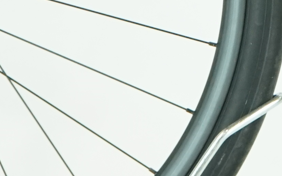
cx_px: 504
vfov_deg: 3.0
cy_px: -251
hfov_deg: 4.8
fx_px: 3312
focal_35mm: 431
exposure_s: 1/200
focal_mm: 58
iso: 1600
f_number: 5.6
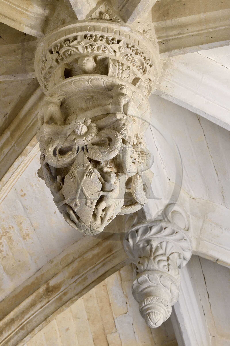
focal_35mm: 130
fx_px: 1246
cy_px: 173
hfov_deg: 10.5
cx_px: 115
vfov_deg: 15.8
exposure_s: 1/80
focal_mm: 130
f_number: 8
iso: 1600
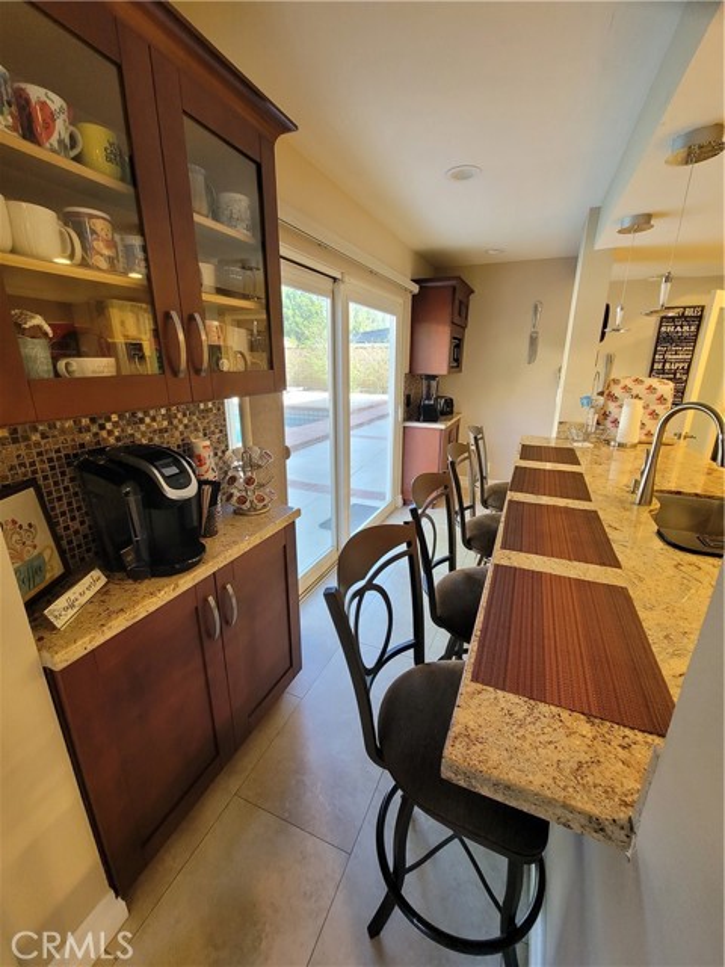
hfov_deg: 89.9
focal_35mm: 13
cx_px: 362
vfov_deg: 106.2
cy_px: 484
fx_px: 363
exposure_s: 1/60
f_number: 2.2
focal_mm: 2.2
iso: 250
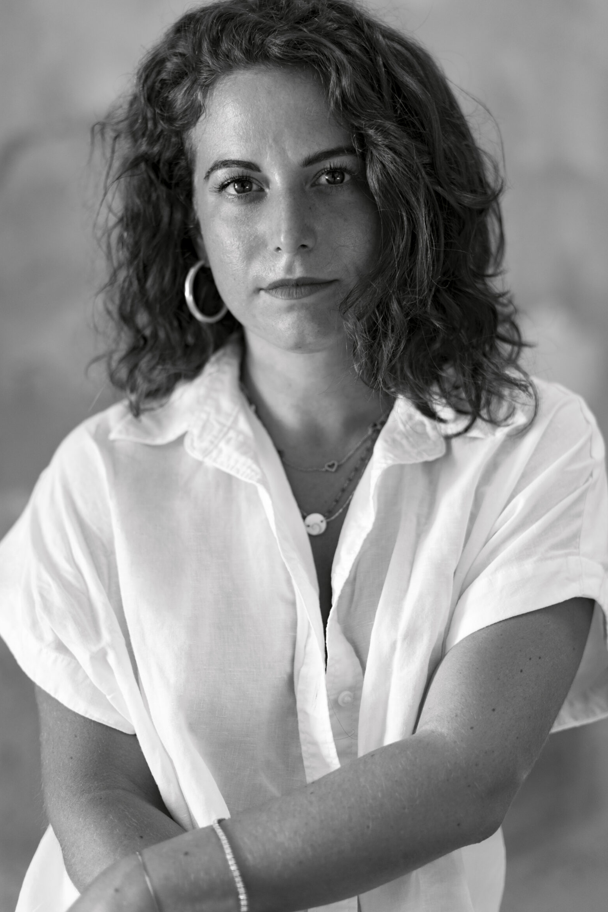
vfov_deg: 36.2
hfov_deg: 24.6
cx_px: 287
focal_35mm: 55
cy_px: 422
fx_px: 1393
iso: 500
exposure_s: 1/250
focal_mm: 50
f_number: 2
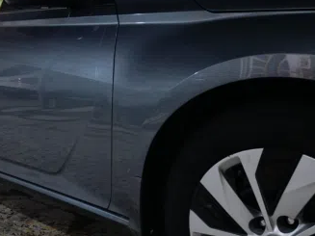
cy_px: 124
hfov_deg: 39.5
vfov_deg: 32.2
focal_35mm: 45
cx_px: 41
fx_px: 409
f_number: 1.65
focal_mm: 6.11
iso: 1439
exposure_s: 1/20
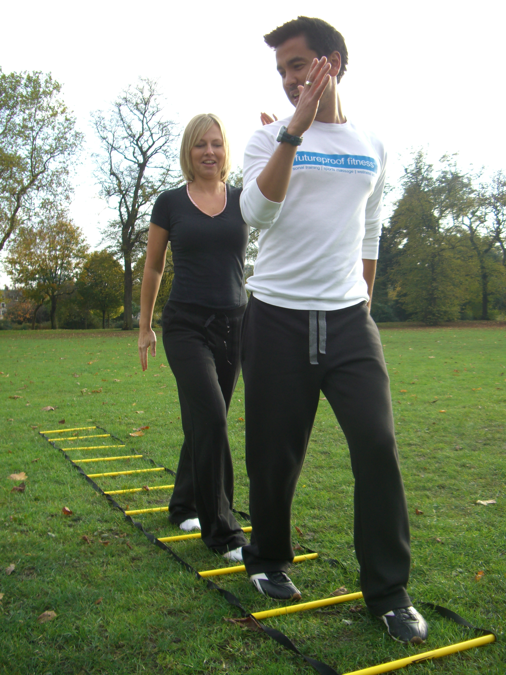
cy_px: 338
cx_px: 253
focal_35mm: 38
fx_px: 741
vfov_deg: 49.0
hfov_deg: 37.7
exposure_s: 1/250
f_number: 2.8
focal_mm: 7.9
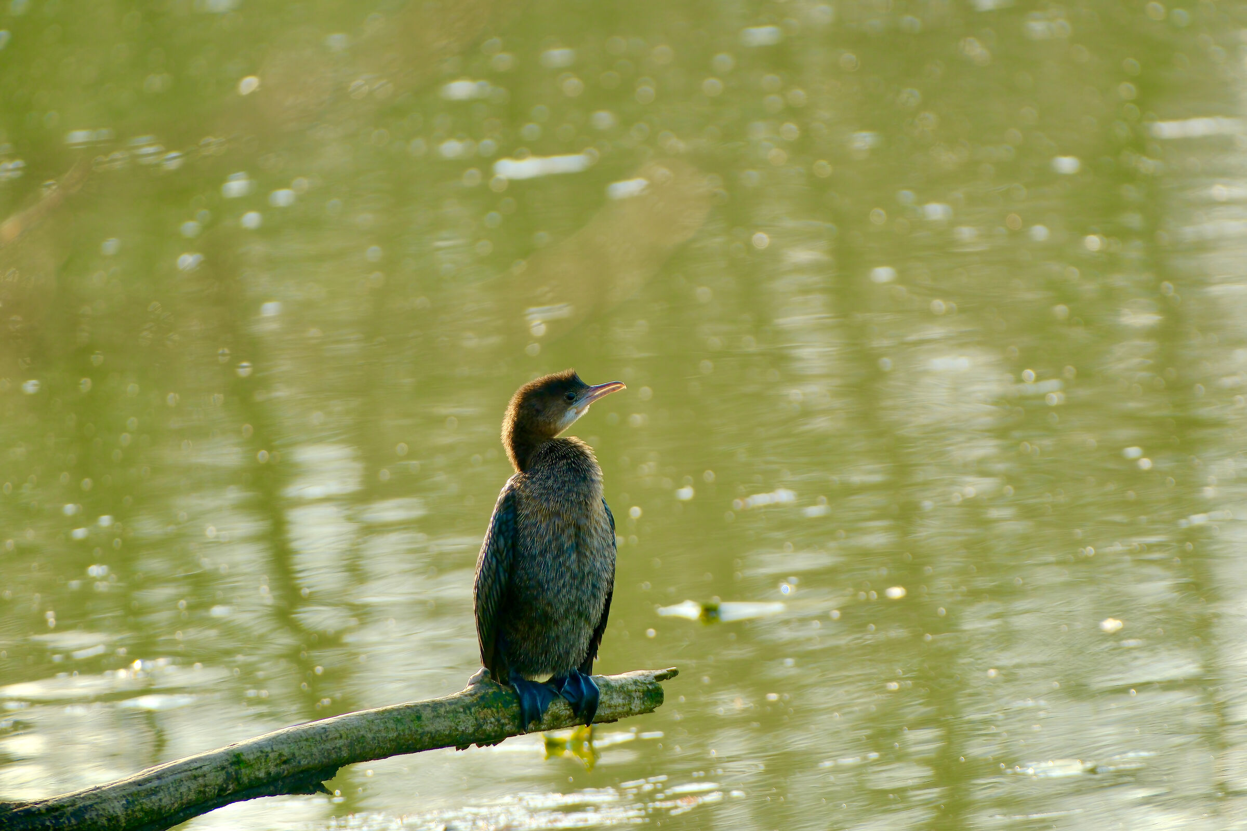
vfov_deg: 2.2
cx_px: 624
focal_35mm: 630
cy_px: 416
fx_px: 21821
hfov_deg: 3.3
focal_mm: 420
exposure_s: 1/250
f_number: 8
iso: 400
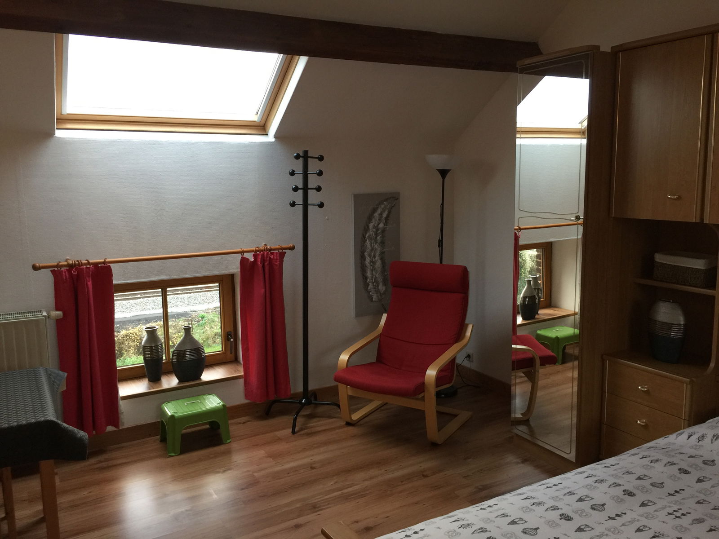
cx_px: 360
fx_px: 602
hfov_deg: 61.7
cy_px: 270
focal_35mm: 29
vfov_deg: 48.2
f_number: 2.2
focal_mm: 4.15
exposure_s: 1/17
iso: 64
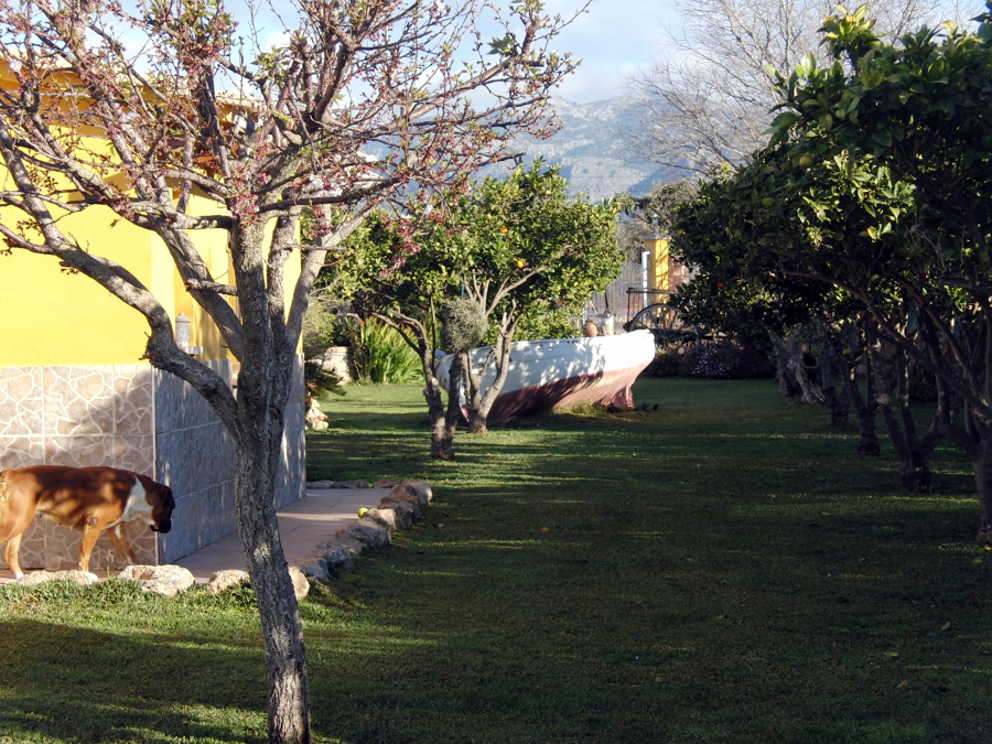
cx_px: 496
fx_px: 2665
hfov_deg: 21.1
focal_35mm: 93
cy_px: 372
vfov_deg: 15.9
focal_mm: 18.8
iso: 100
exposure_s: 1/500
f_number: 3
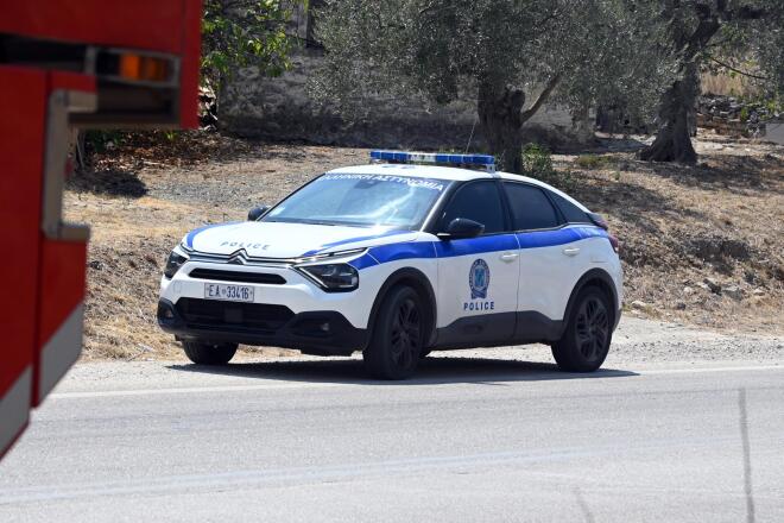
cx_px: 392
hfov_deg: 14.4
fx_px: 3092
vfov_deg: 9.7
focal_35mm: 142
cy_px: 262
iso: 1000
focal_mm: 95
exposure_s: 1/2000
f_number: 11
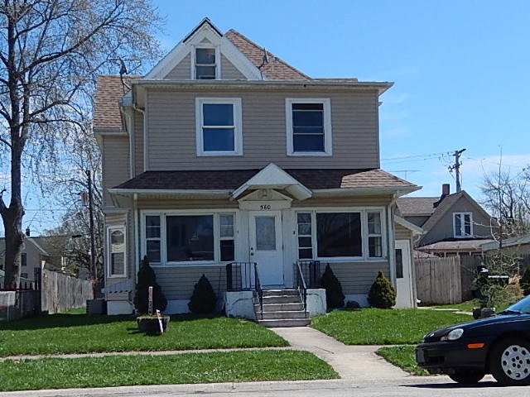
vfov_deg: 54.9
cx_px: 265
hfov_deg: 69.4
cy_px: 198
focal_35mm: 25
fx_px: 383
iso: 125
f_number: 6.8
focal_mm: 4.5
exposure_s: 1/400
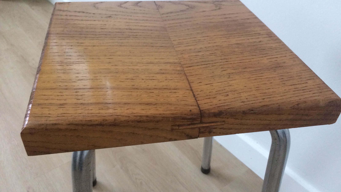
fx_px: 289
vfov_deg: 36.7
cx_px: 172
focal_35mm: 32
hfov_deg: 61.0
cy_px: 100
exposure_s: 1/33
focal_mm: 4.15
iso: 250
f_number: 2.2
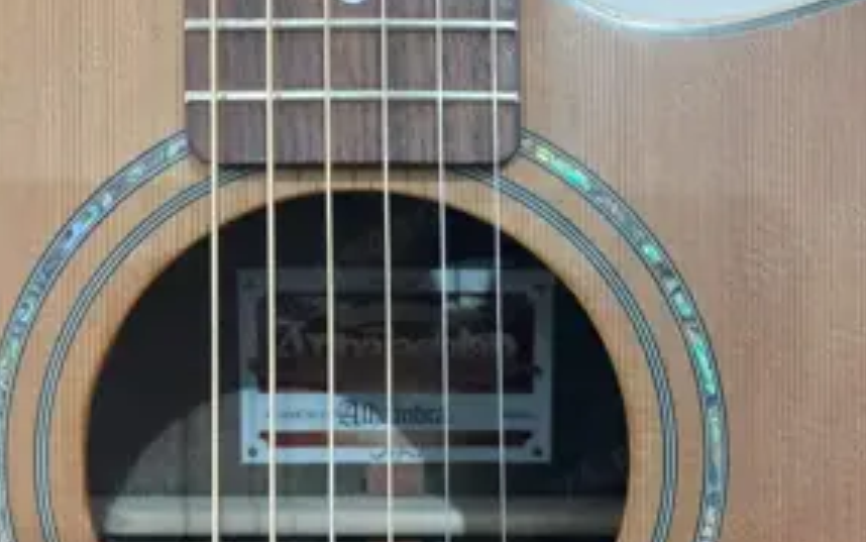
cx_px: 448
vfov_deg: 34.4
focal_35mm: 37
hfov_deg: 52.7
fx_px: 874
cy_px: 321
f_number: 1.8
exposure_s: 1/25
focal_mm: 5.23
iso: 640
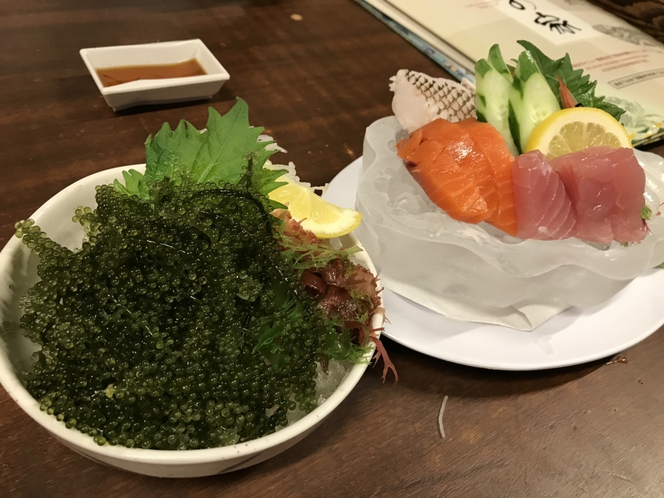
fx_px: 537
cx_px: 332
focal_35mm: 28
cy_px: 249
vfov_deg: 49.7
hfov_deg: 63.4
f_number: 1.8
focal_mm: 3.99
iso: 40
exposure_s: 1/17
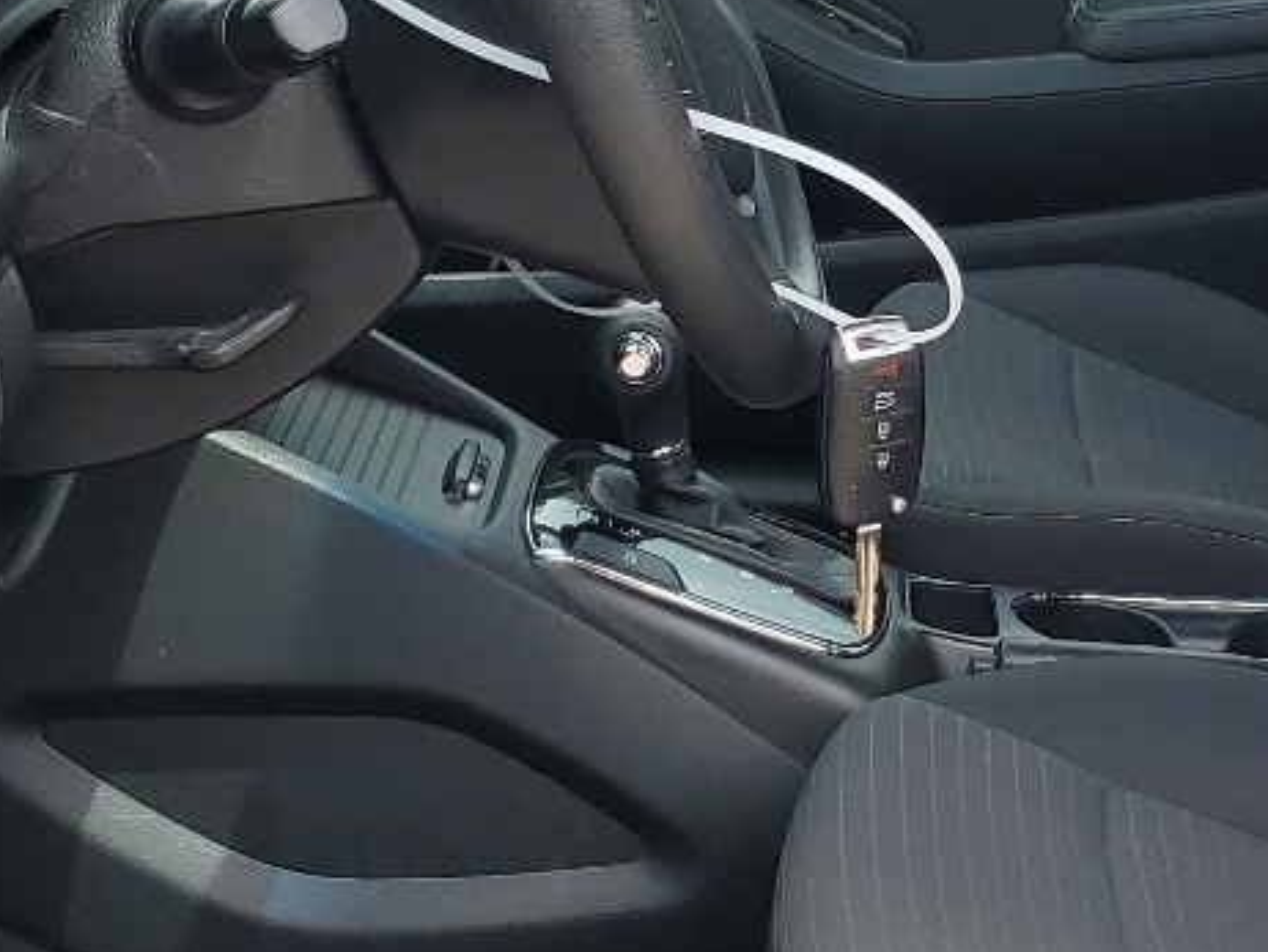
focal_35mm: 90
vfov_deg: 16.4
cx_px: 859
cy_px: 285
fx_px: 3298
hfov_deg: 21.7
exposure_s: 1/1111
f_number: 1.5
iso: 50
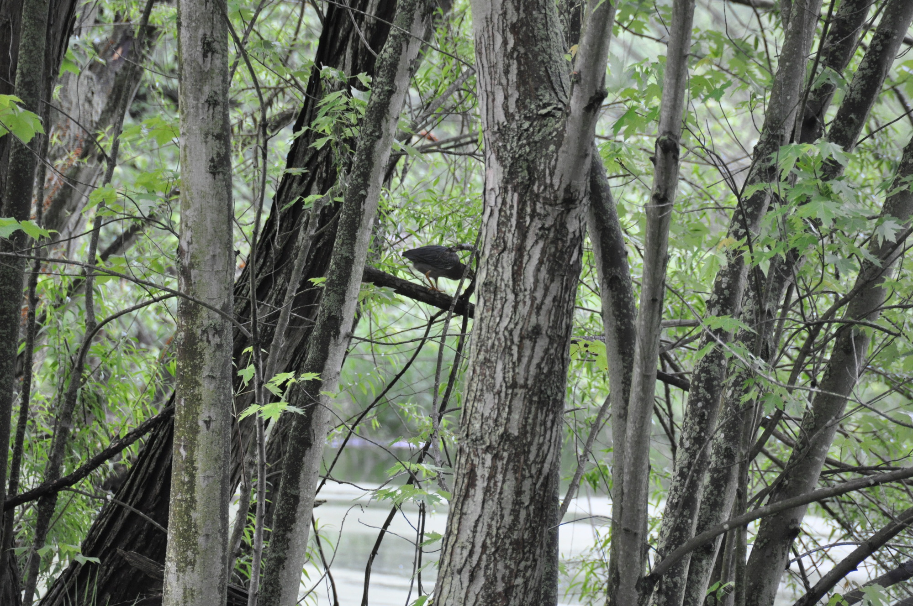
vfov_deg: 4.6
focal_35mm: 300
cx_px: 456
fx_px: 7600
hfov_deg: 6.9
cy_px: 303
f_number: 5.6
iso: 1250
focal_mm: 200
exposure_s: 1/100
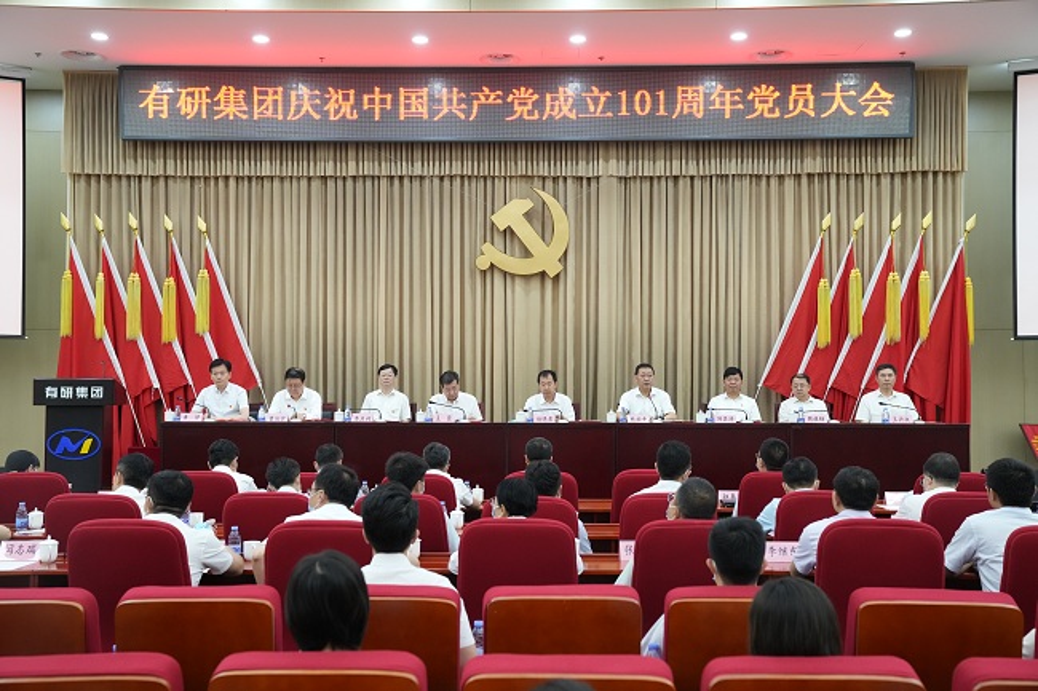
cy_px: 346
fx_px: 1239
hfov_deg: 45.4
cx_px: 519
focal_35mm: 43
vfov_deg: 31.2
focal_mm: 43
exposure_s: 1/100
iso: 3200
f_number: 4
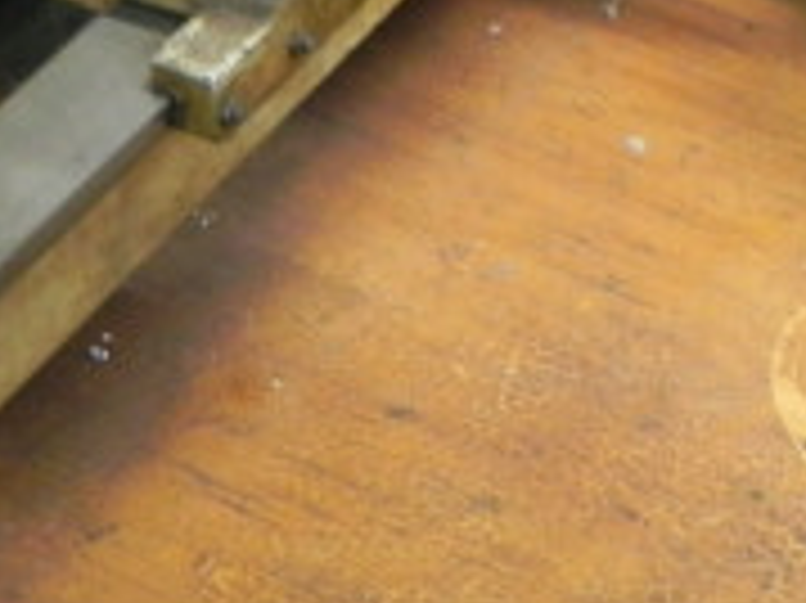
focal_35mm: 151
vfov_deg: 9.8
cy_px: 241
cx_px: 232
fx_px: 3514
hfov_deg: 13.1
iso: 400
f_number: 3.2
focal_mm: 6.6
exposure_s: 1/10.5
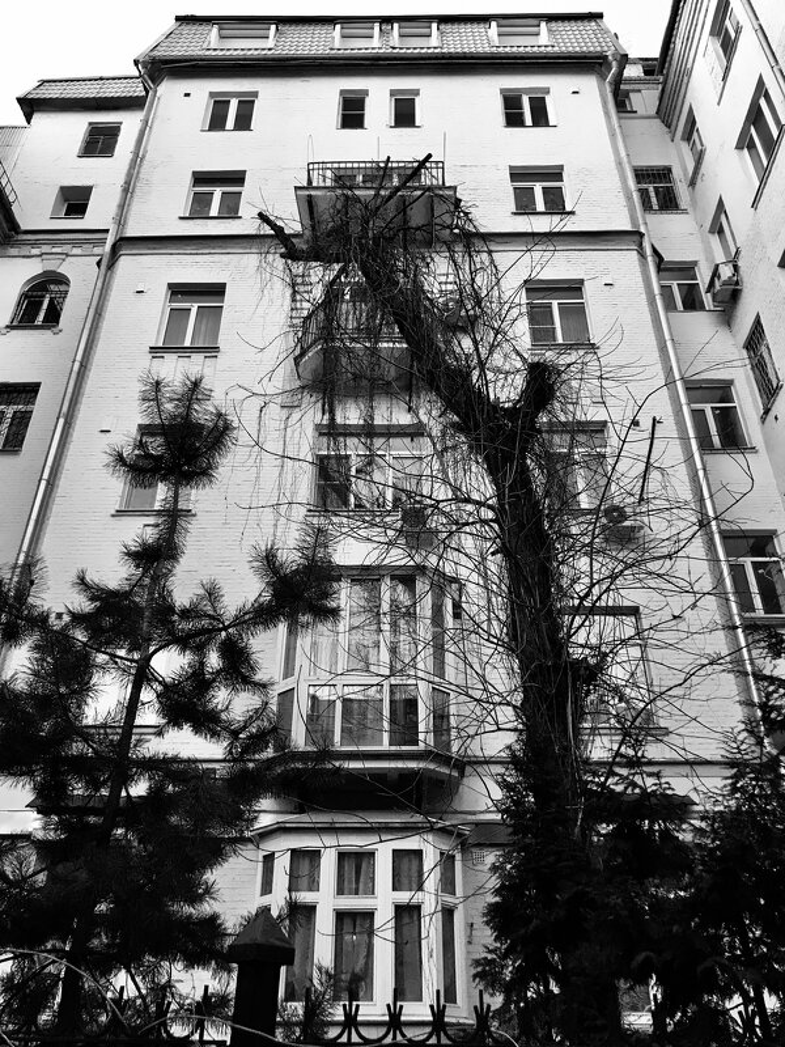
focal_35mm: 28
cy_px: 524
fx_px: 847
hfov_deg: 49.7
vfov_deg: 63.4
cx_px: 392
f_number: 1.8
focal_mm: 3.99
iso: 40
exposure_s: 1/33
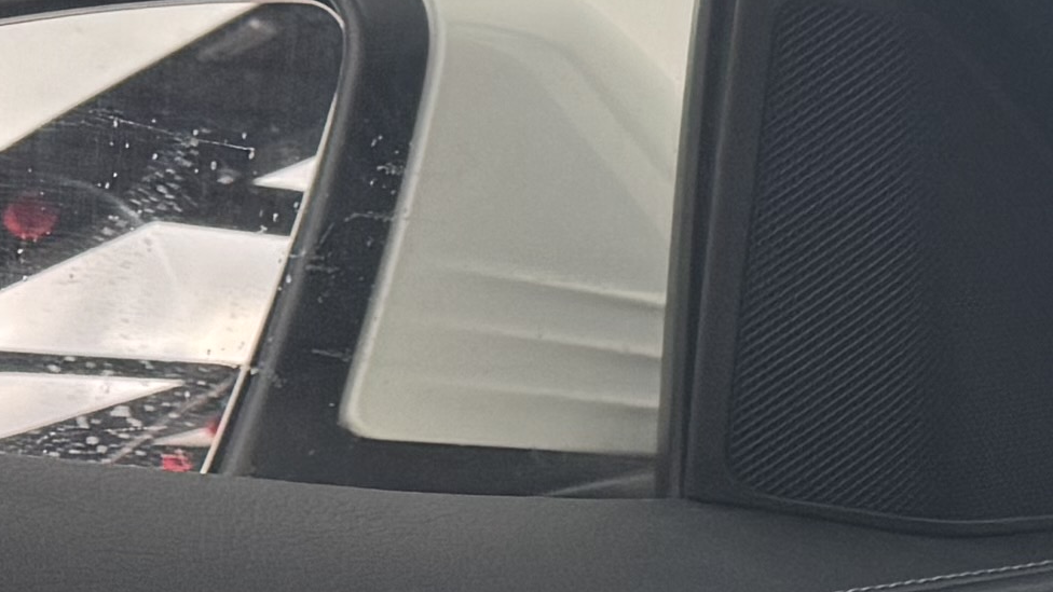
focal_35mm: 153
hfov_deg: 12.0
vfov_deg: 7.9
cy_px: 453
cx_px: 2296
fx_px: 4272
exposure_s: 1/97
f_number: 1.78
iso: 100
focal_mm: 6.76
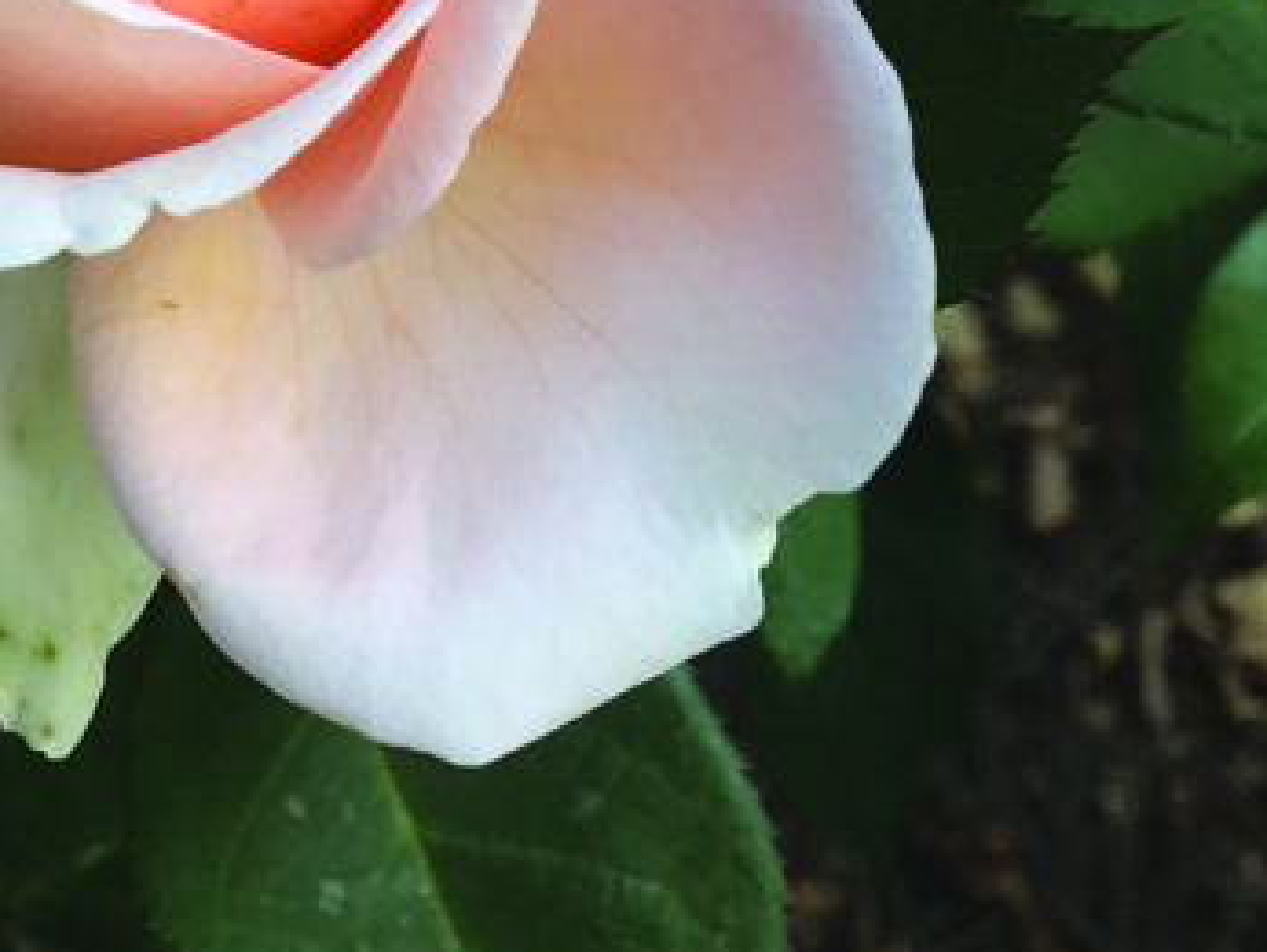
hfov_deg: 14.4
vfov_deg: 10.1
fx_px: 4908
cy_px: -1044
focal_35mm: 134
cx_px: -62
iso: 25
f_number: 2.2
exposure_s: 1/836
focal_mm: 4.15
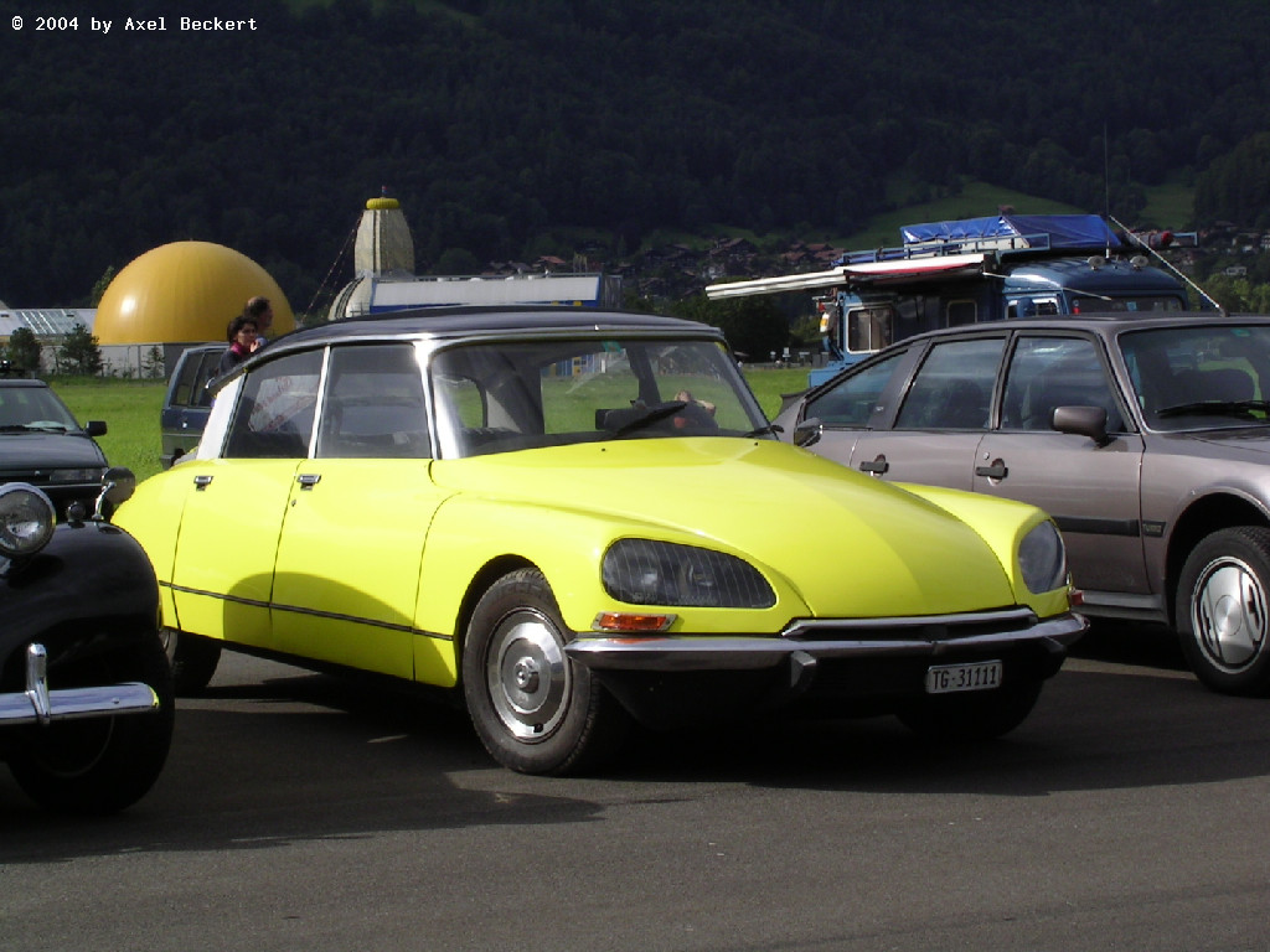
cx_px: 635
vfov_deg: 14.6
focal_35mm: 101
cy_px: 476
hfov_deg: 19.4
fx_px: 3706
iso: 50
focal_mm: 15.8
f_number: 8
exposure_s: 1/232
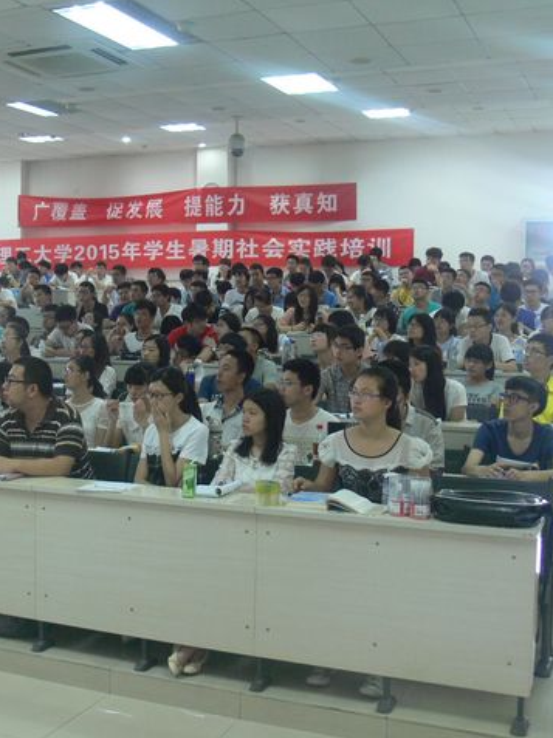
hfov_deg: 30.2
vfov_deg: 40.5
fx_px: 1002
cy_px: 368
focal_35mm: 47
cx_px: 119
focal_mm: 7.4
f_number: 2.8
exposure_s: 1/25
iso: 200
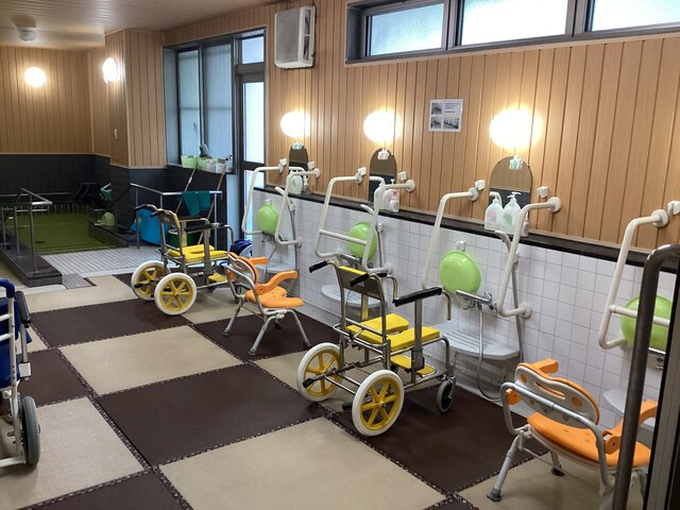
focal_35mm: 31
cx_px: 340
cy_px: 255
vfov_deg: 45.4
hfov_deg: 58.4
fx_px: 609
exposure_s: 1/60
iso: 250
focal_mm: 3.3
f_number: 2.4
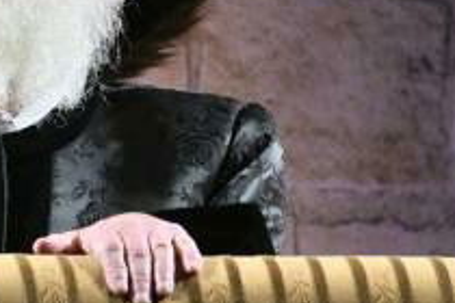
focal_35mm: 1464
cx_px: 106
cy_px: 87
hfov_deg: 1.4
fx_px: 18502
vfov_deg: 0.9
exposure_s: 1/160
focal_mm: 200
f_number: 2.8
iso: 500
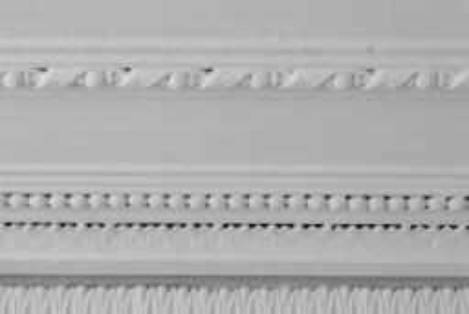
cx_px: 99
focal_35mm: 130
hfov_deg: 15.7
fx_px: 1694
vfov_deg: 10.5
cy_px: 245
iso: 640
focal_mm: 70
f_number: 5
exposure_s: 1/25
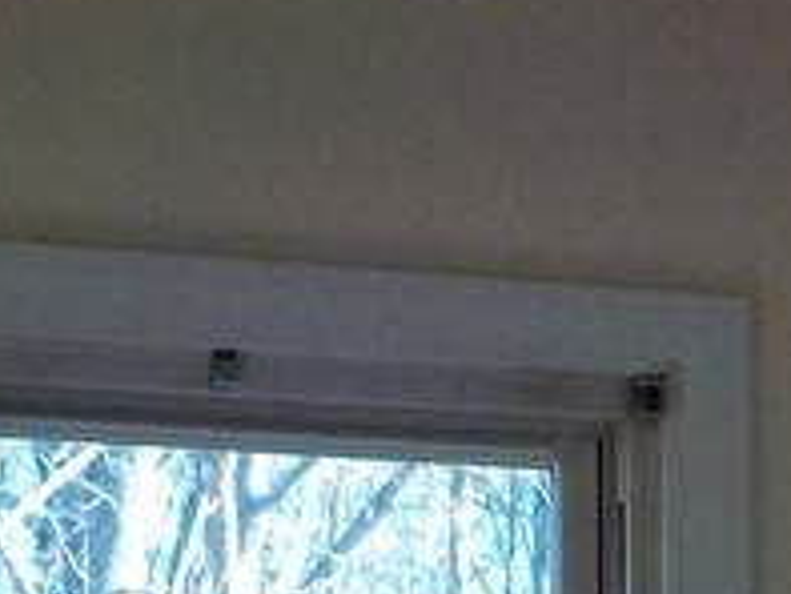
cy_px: 1031
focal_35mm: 156
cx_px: 1108
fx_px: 3567
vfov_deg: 9.1
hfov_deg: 12.2
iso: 125
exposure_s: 1/50
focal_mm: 4.1
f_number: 3.3
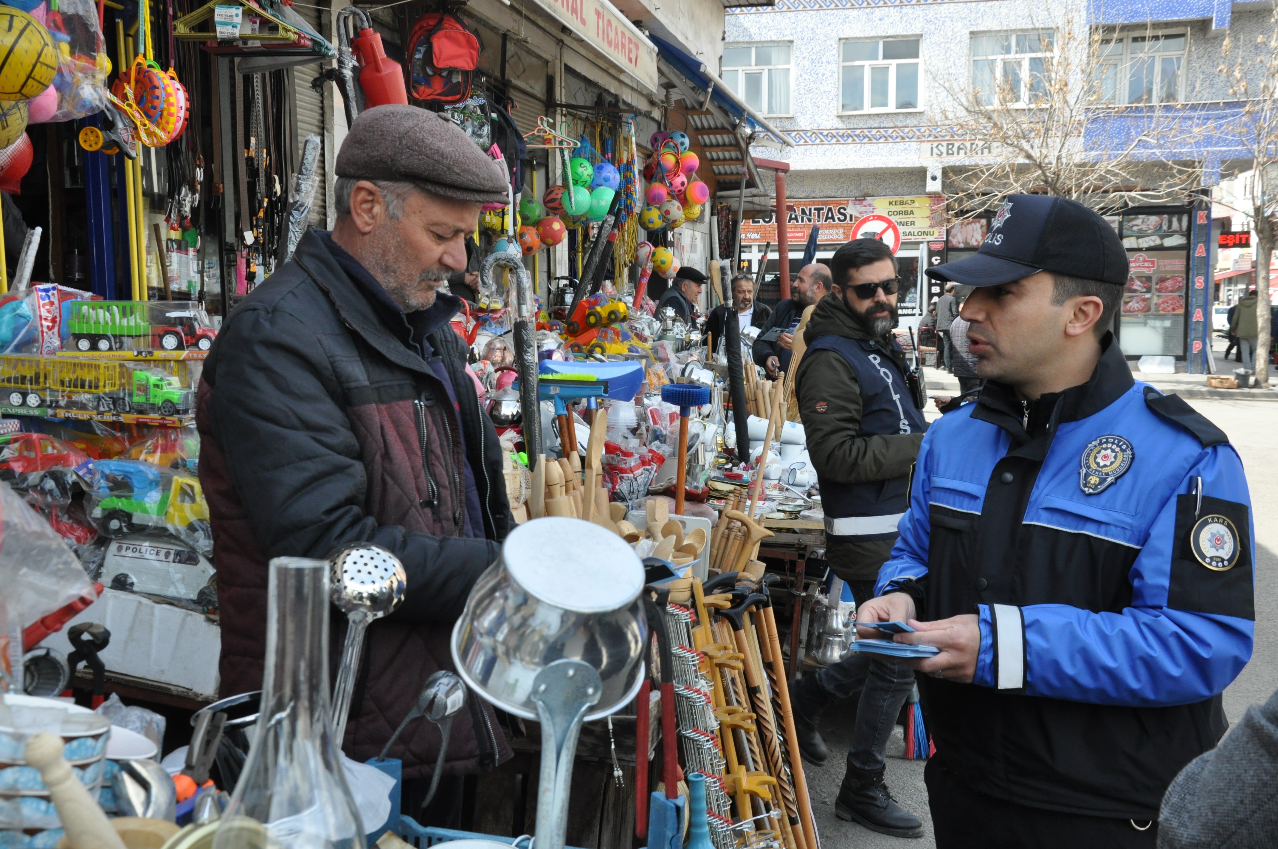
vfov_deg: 34.1
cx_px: 639
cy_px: 424
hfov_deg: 49.6
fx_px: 1383
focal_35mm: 39
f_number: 10
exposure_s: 1/400
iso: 1000
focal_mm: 26
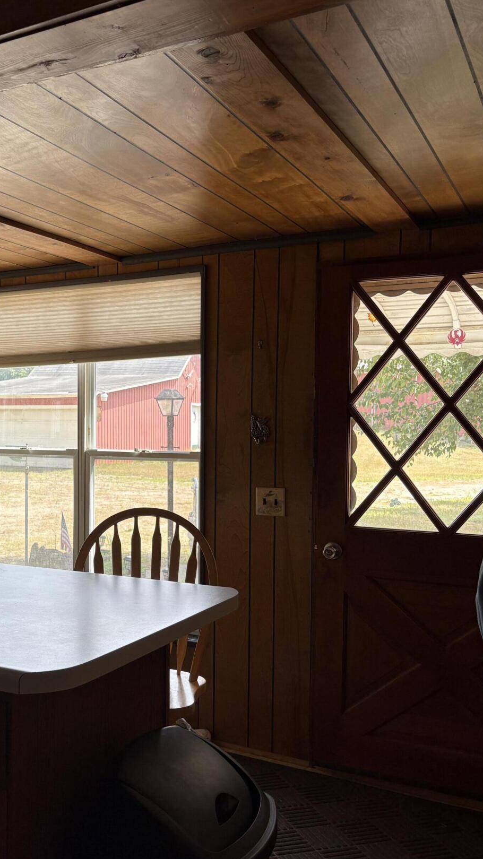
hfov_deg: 32.8
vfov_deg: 56.6
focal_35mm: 35
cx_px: 99
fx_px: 797
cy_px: 437
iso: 64
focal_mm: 5.96
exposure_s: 1/459
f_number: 1.6
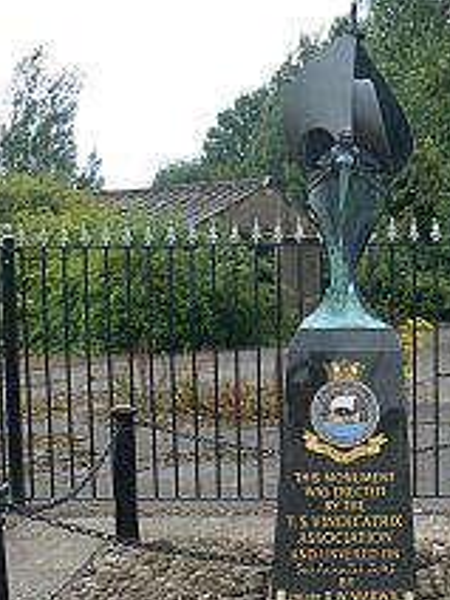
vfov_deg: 31.2
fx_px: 1057
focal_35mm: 61
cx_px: 325
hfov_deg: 23.8
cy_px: 436
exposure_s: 1/250
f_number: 5.6
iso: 80
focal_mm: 6
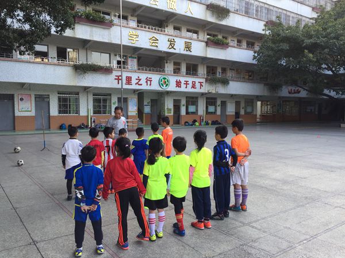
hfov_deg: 61.7
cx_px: 172
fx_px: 289
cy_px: 129
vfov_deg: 48.2
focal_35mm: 29
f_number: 2.2
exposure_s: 1/107
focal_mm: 4.15
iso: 32
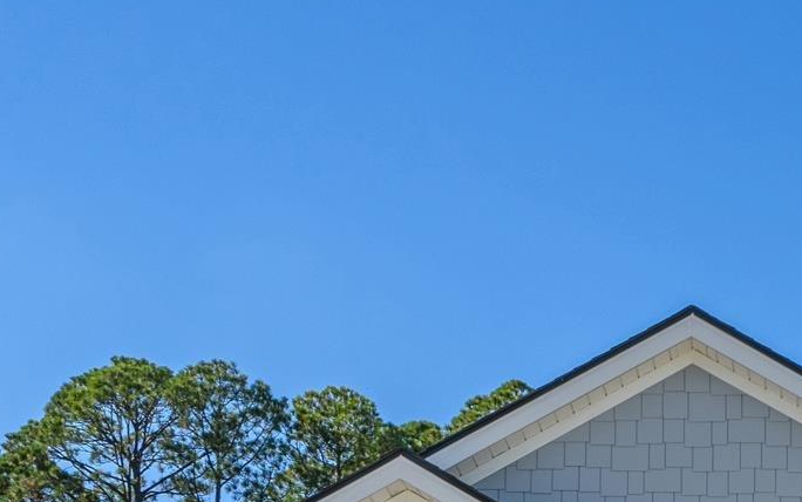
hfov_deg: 18.7
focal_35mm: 108
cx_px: 837
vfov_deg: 11.5
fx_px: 2361
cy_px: 818
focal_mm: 29
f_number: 8
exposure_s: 1/80
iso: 320
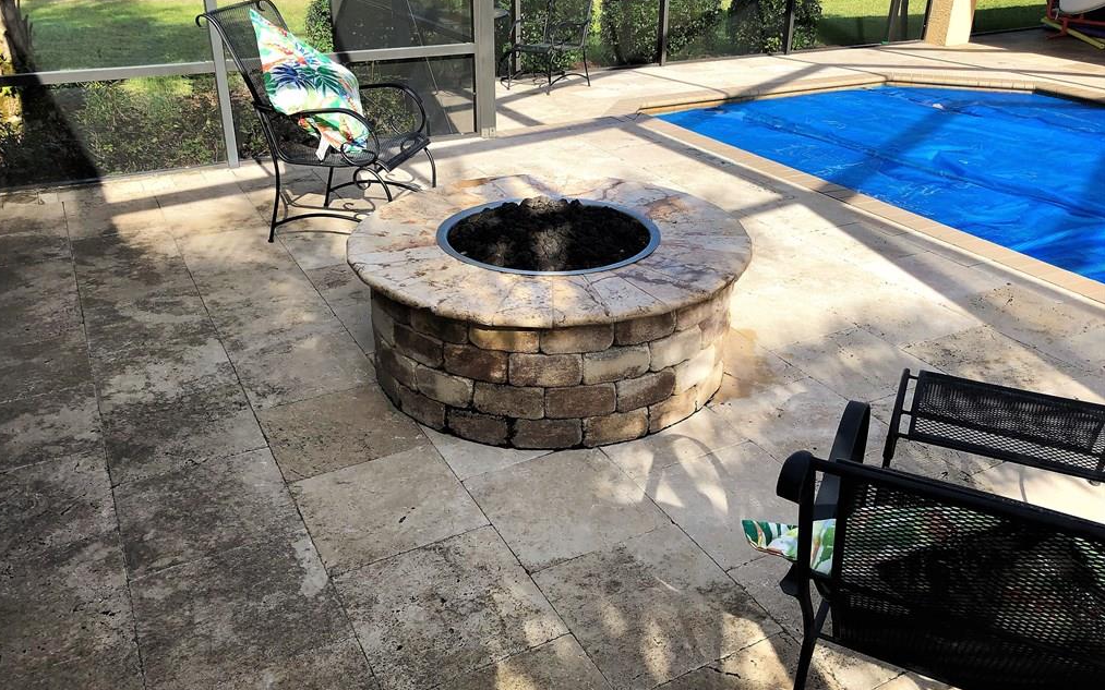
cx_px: 549
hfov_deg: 62.9
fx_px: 903
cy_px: 324
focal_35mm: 30
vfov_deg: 41.8
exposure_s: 1/534
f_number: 1.8
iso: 20
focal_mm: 3.99
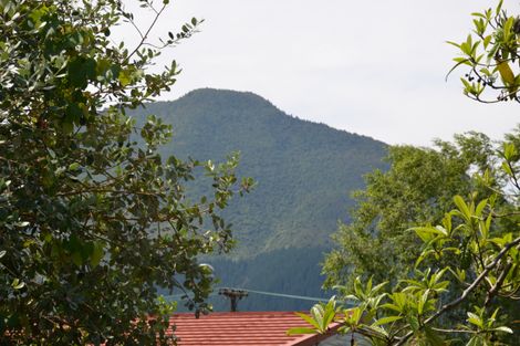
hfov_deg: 17.1
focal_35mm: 120
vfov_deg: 11.4
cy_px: 173
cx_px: 260
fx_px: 1733
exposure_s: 1/200
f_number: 9
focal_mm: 80
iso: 100
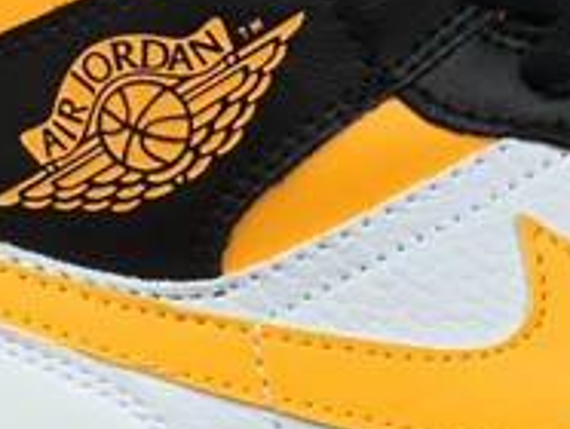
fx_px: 2473
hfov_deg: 12.9
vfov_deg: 9.8
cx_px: 613
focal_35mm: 150
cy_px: 501
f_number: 2.4
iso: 25
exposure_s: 1/206
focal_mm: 3.3
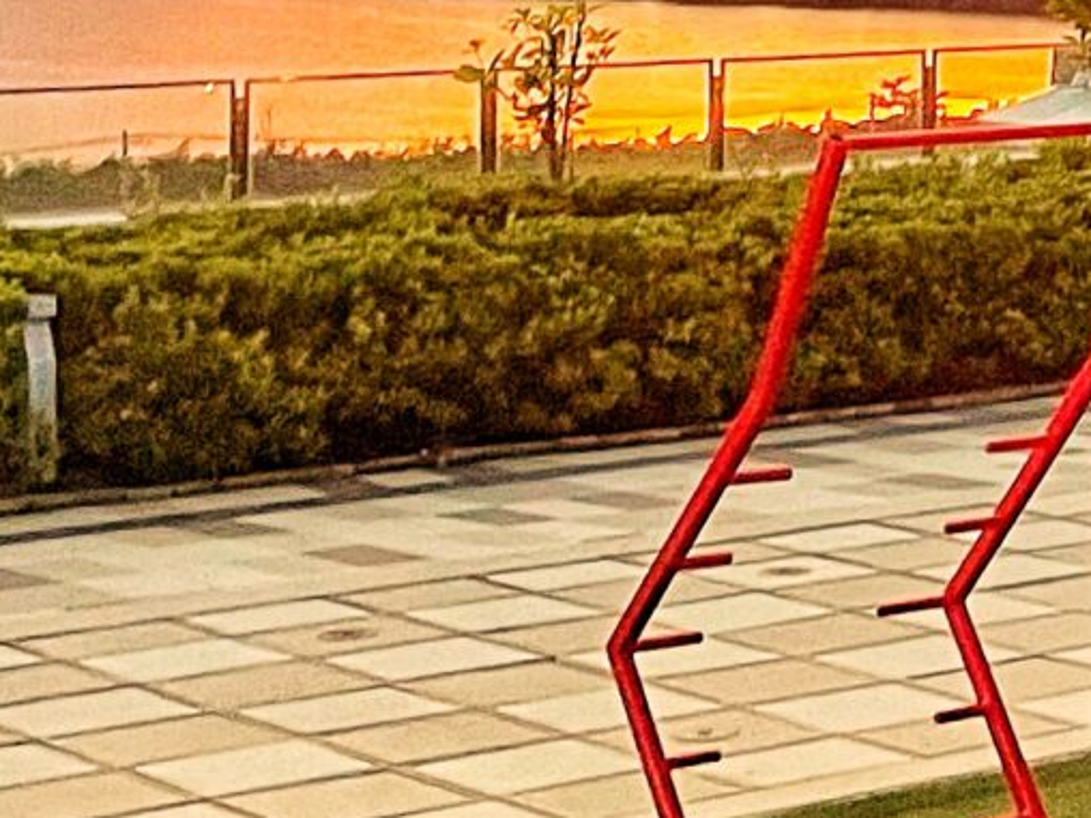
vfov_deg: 11.0
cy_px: -292
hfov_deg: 13.8
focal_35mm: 131
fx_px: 4129
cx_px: 1783
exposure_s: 1/60
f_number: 1.6
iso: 320
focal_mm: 4.2
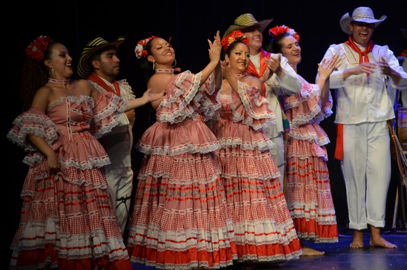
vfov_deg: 6.1
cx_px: 204
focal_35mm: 225
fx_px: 2539
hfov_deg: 9.2
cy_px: 135
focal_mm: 150
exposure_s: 1/60
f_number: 5
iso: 500
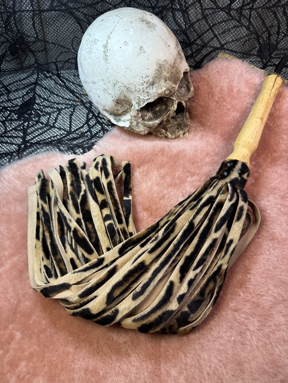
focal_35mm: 24
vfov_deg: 71.6
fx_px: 266
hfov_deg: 56.8
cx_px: 144
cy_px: 192
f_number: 1.78
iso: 160
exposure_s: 1/100
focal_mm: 6.76
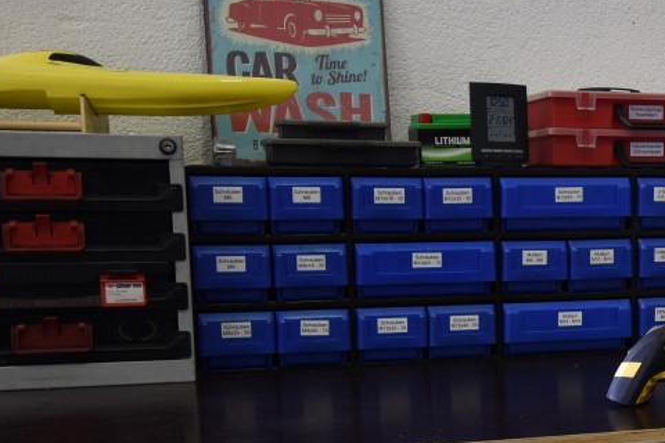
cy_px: 403
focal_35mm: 72
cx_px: 675
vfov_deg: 18.6
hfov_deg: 26.5
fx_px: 1330
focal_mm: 20
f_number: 4
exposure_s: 1/60
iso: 800
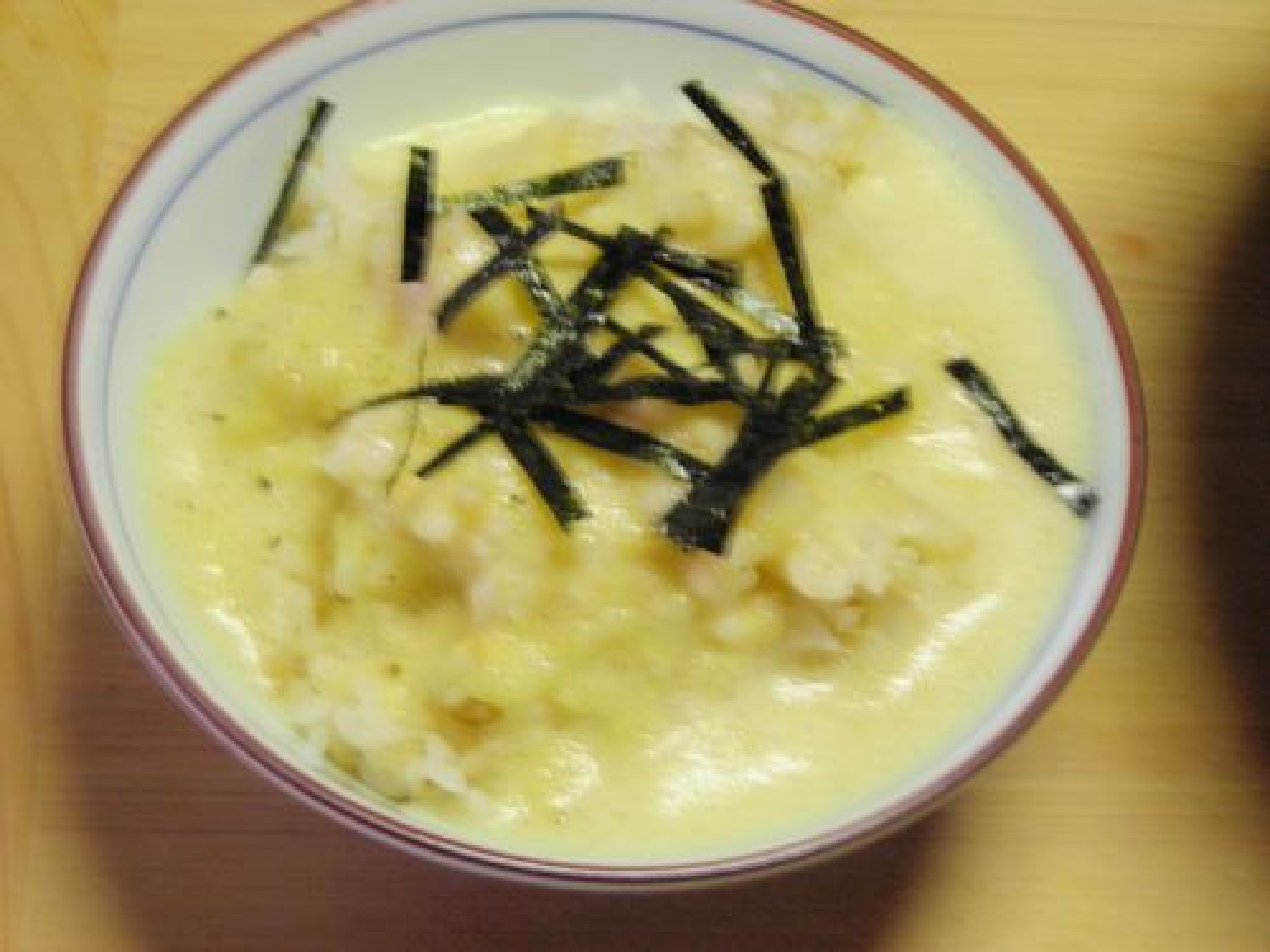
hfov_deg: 25.3
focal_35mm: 77
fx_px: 2825
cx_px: 635
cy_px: 476
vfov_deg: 19.1
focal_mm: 12.7
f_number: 4.2
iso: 101
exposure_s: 1/3.9
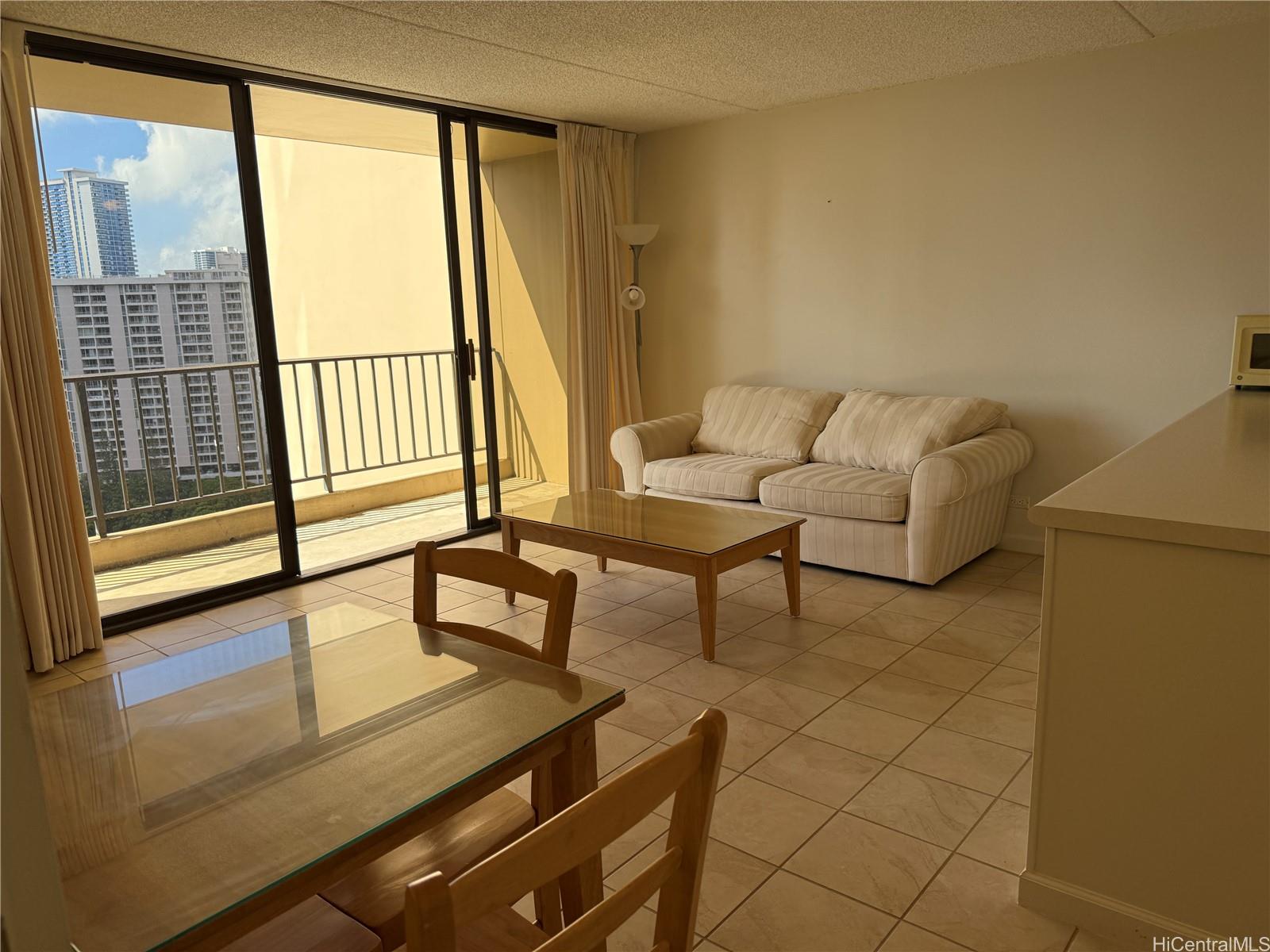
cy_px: 476
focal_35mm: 24
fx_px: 881
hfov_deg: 71.6
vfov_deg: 56.8
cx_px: 635
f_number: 1.78
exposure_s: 1/1361
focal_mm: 6.76
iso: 100
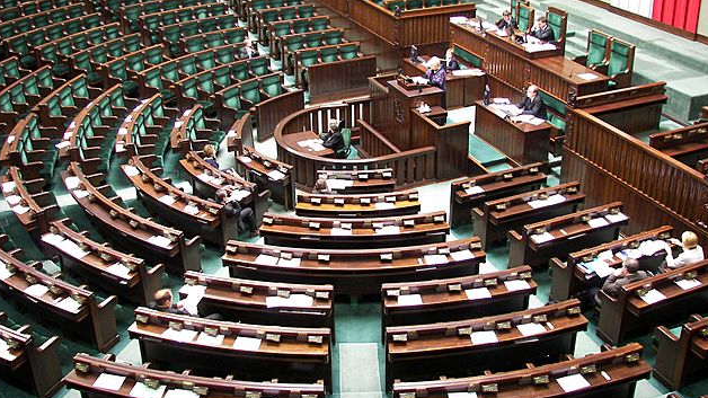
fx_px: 751
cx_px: 351
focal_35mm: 40
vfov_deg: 29.5
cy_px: 142
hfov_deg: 50.5
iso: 100
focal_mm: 6
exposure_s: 1/4
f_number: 2.8
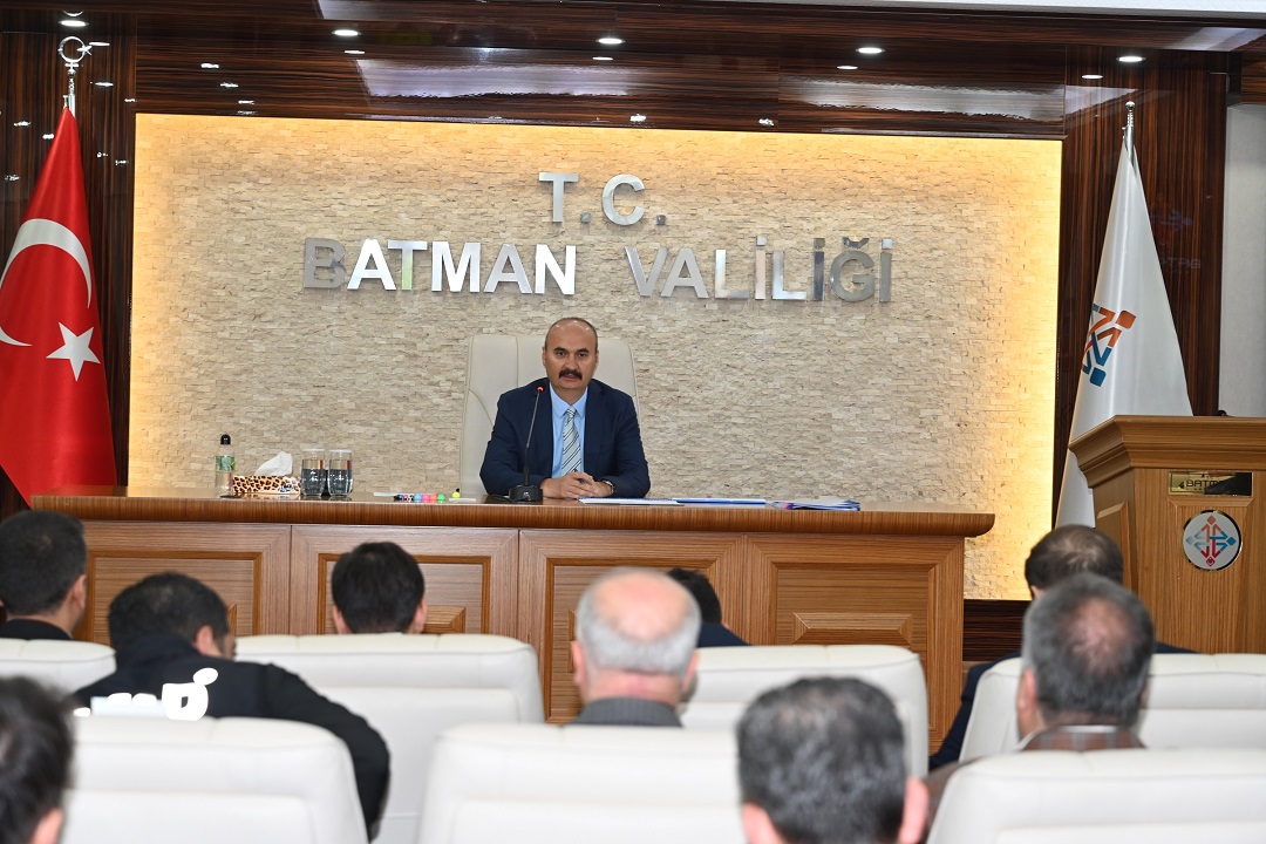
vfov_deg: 19.5
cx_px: 633
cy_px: 422
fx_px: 2461
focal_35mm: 70
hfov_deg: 28.8
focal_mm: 70
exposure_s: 1/60
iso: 800
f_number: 4
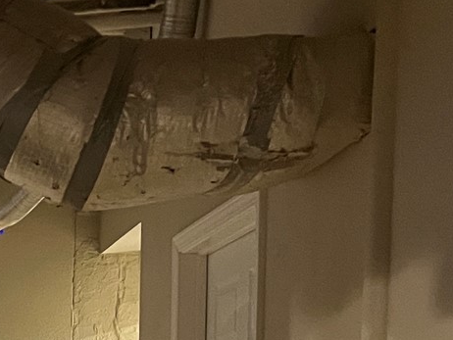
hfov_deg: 16.2
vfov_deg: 12.5
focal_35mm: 108
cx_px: -274
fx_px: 1414
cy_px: 618
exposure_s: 1/40
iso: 400
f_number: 1.5
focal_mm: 5.7
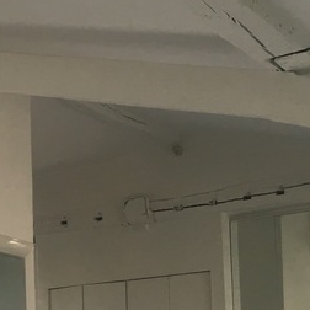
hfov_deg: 15.3
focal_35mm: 104
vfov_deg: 16.2
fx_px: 1054
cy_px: 359
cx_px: -173
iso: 32
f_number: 2.2
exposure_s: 1/33
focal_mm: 4.15
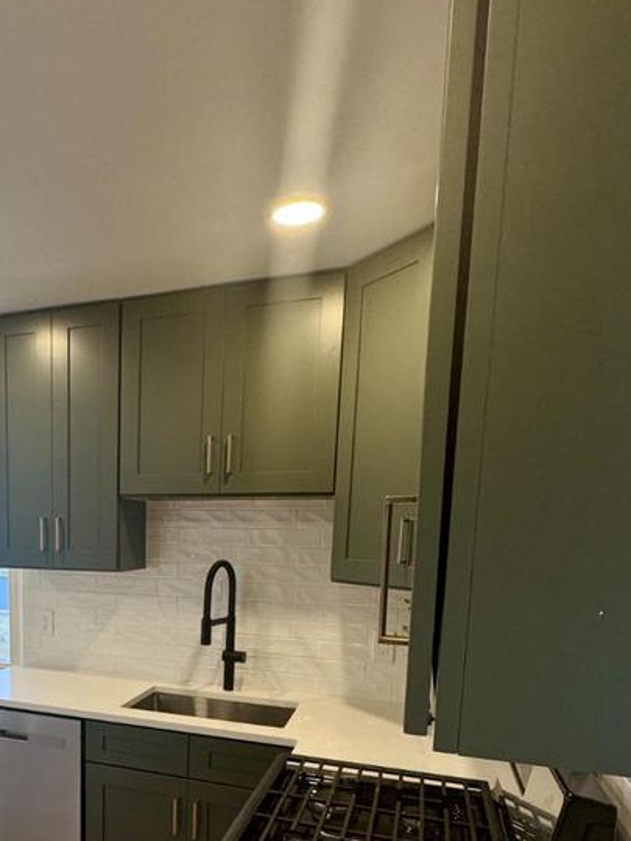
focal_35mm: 28
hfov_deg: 46.5
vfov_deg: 60.2
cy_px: 626
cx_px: 108
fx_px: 681
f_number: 2.2
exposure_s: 1/120
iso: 200
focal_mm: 2.22
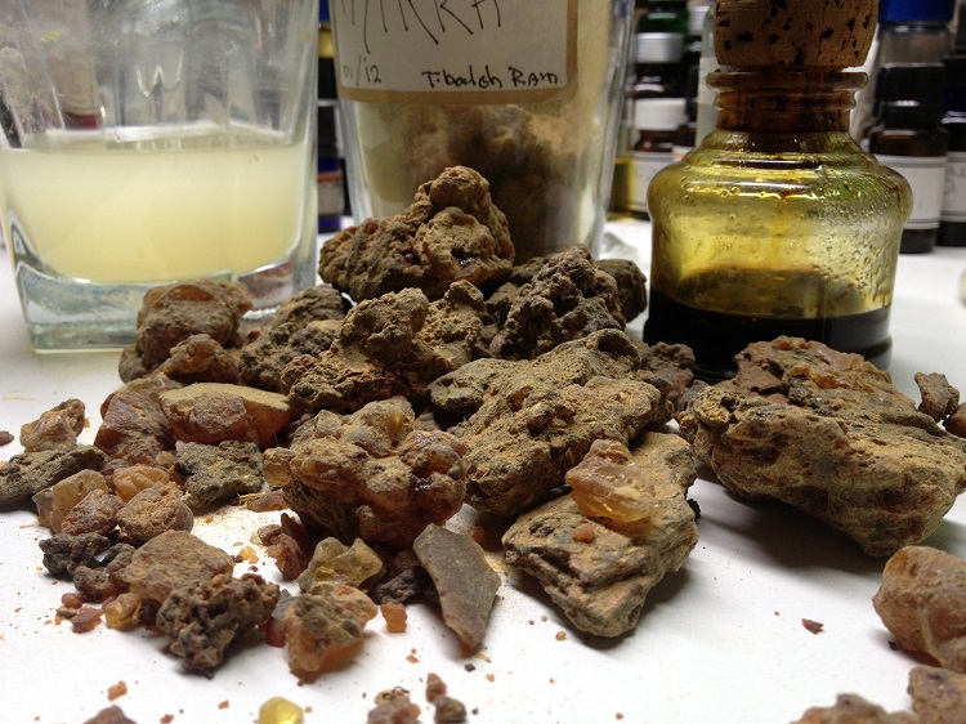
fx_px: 976
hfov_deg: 52.6
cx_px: 483
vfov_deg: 40.7
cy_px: 362
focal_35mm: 35
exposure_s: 1/20
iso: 64
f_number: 2.4
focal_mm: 4.28
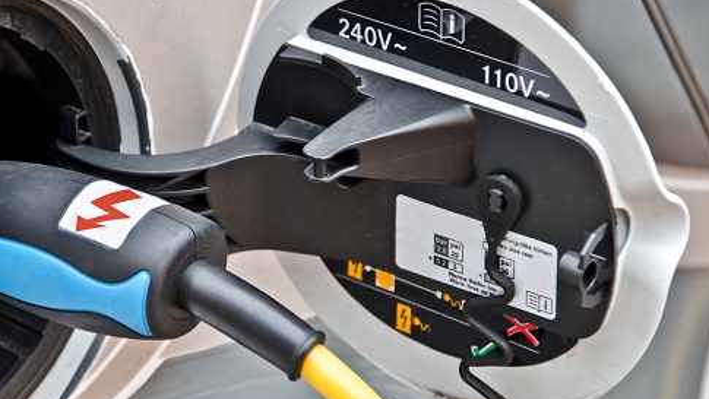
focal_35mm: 194
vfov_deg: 6.3
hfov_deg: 11.1
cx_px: 174
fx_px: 3648
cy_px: 218
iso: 250
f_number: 5.3
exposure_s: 1/125
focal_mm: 80
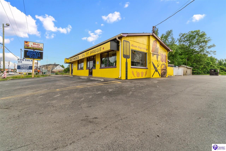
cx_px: 113
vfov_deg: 77.3
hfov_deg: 100.4
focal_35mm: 15
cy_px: 76
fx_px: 94
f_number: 11
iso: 400
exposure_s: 1/250
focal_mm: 10
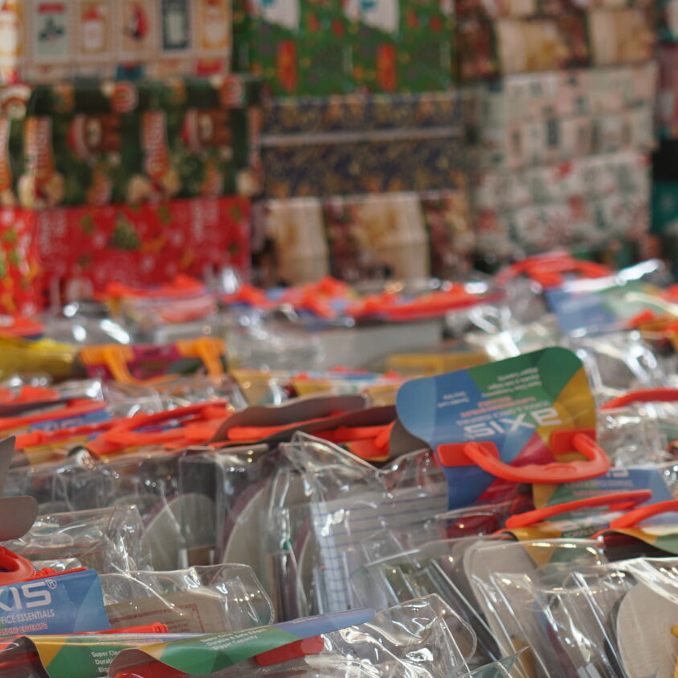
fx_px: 4299
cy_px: 644
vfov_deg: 9.0
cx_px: 593
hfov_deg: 9.0
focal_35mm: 194
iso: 200
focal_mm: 50
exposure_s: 1/100
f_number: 3.5
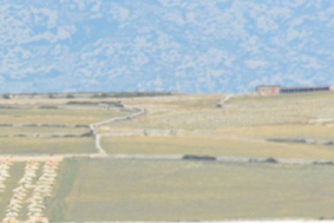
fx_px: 8864
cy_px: 215
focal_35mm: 955
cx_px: -137
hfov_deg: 2.2
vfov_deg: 1.4
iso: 250
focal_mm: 300
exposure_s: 1/500
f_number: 10
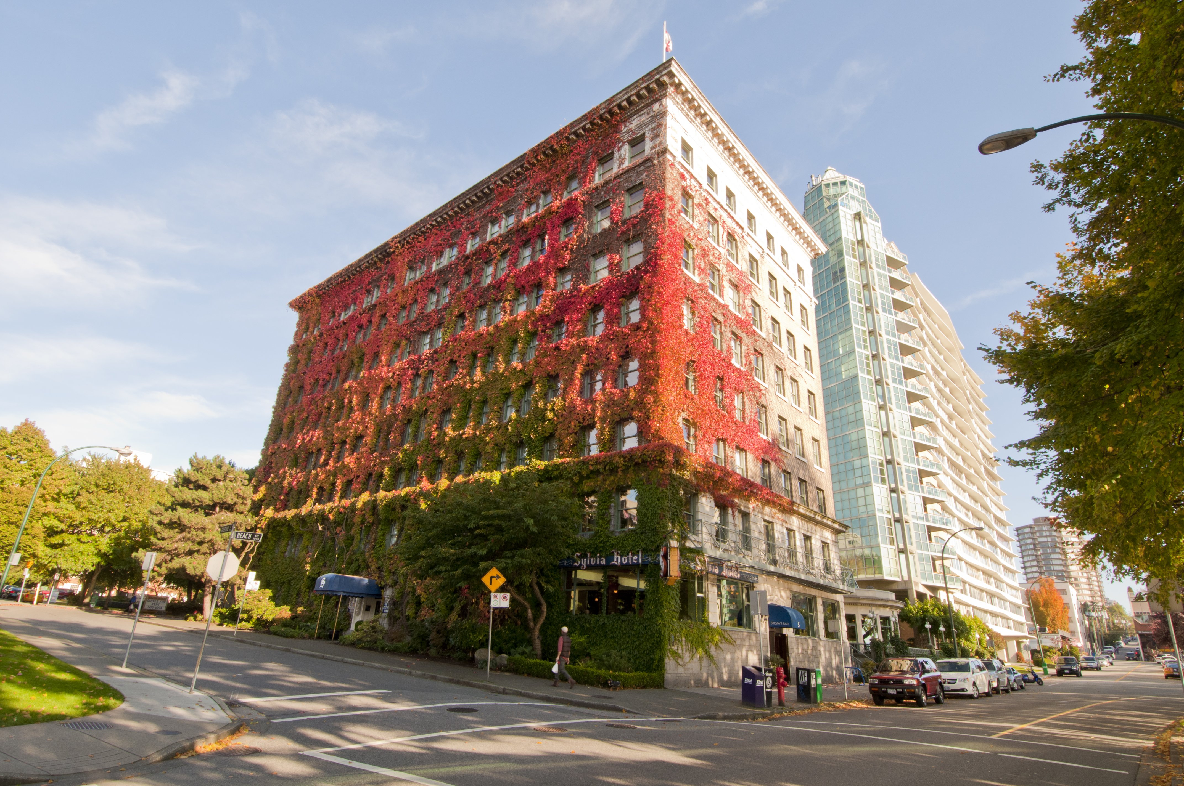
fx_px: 591
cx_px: 592
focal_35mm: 18
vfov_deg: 67.2
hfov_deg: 90.1
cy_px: 393
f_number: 18
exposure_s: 1/30
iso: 200
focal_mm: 12
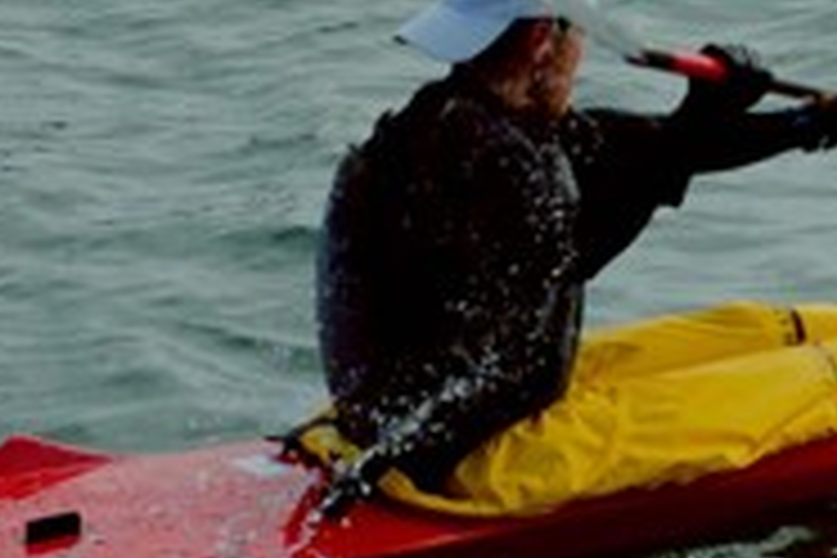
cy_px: -137
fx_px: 7416
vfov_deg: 4.3
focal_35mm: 319
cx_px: 904
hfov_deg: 6.4
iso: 200
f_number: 6.3
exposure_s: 1/1000
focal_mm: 58
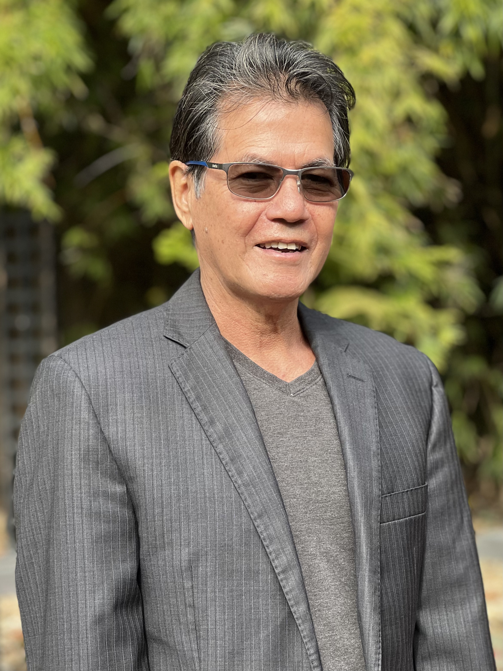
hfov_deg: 19.1
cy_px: 336
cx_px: 252
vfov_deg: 25.3
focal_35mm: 77
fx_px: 1492
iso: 25
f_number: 2.8
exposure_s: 1/167
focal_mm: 9
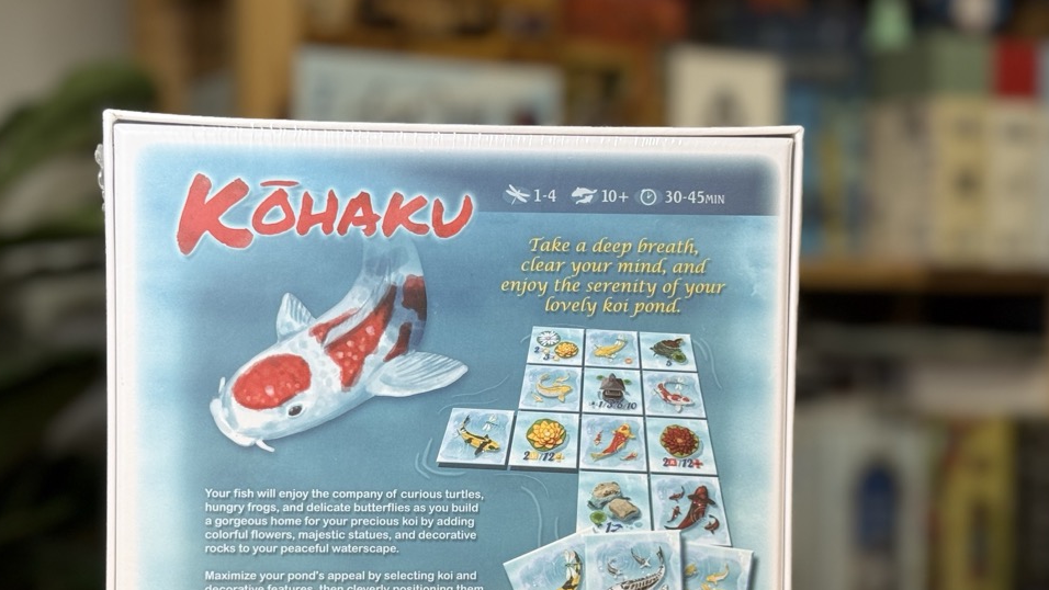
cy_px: 456
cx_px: 480
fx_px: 1947
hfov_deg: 30.1
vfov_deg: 17.1
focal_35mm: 70
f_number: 1.78
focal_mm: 6.76
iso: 100
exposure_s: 1/50
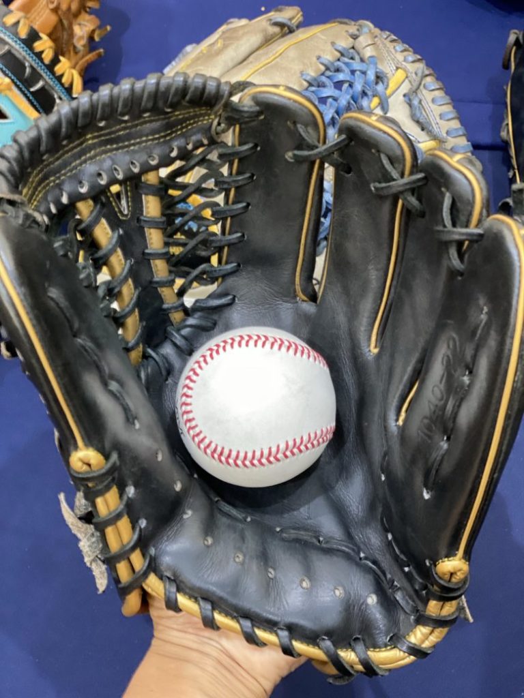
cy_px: 349
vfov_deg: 36.8
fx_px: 1050
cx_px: 262
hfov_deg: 28.0
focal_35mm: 52
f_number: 2
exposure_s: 1/40
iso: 250
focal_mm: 6
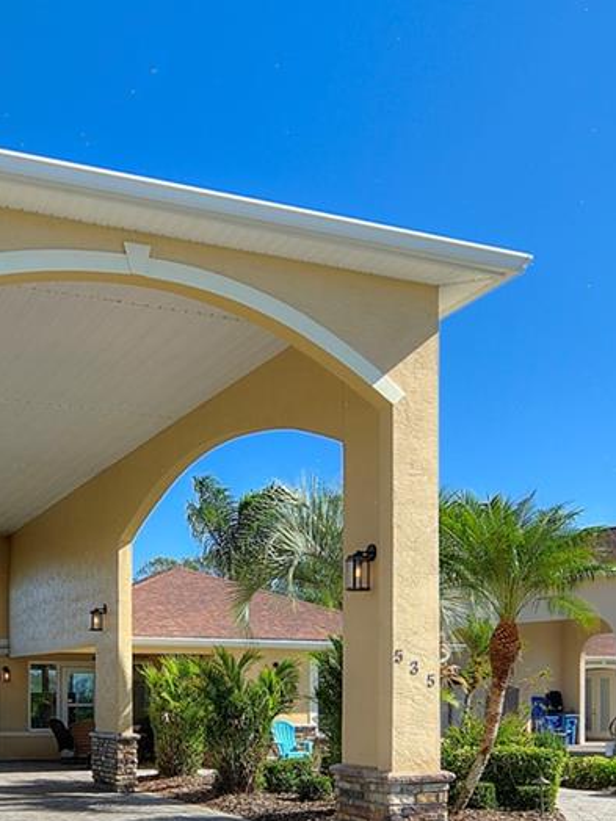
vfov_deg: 40.7
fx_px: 1044
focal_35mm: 44
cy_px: 685
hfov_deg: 32.8
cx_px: 249
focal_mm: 10
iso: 100
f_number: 4.5
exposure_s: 1/400
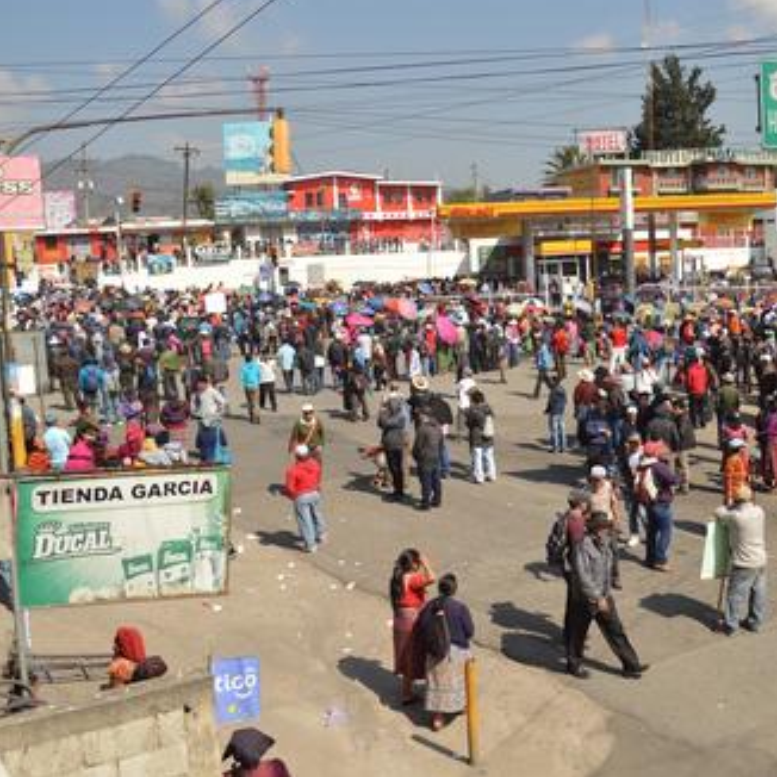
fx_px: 990
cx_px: 512
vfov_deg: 42.8
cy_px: 384
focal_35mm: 39
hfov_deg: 42.3
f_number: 5
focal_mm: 20
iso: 400
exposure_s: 1/2500
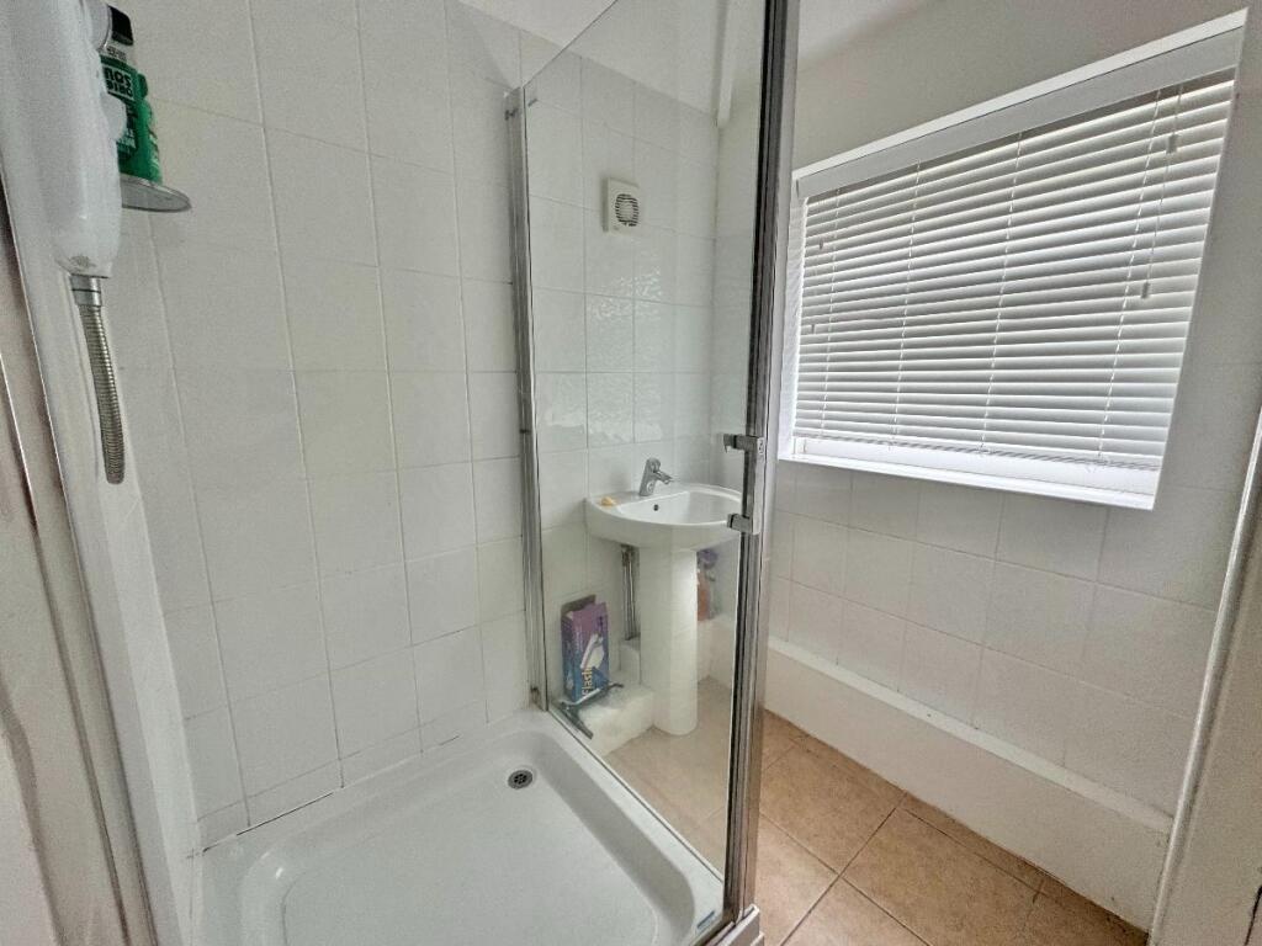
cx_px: 631
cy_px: 473
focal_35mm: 14
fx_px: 510
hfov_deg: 102.1
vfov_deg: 85.7
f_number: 2.2
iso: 100
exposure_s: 1/99
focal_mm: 2.22
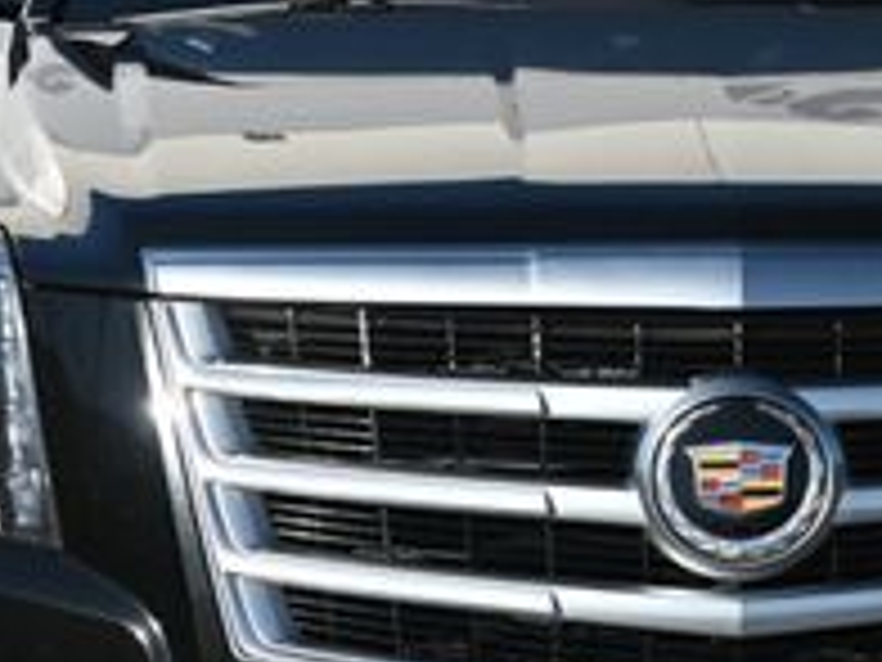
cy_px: 306
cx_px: 711
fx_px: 5161
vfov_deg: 7.3
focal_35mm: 203
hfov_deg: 9.7
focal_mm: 43
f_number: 6
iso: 100
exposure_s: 1/320
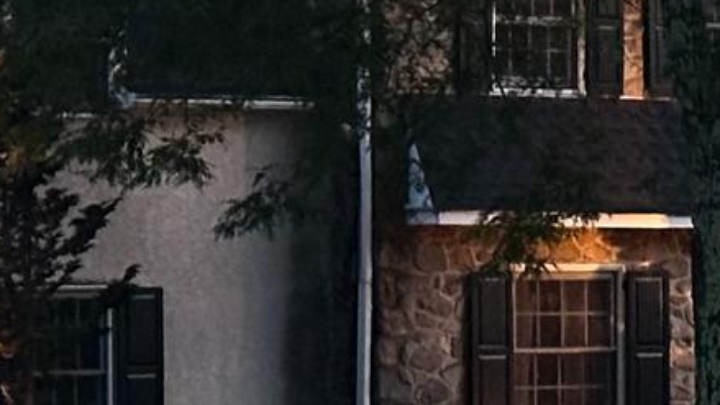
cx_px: 451
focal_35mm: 244
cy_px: -144
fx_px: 4659
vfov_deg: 5.0
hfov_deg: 8.8
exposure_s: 1/20
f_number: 1.78
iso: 640
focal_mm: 6.86
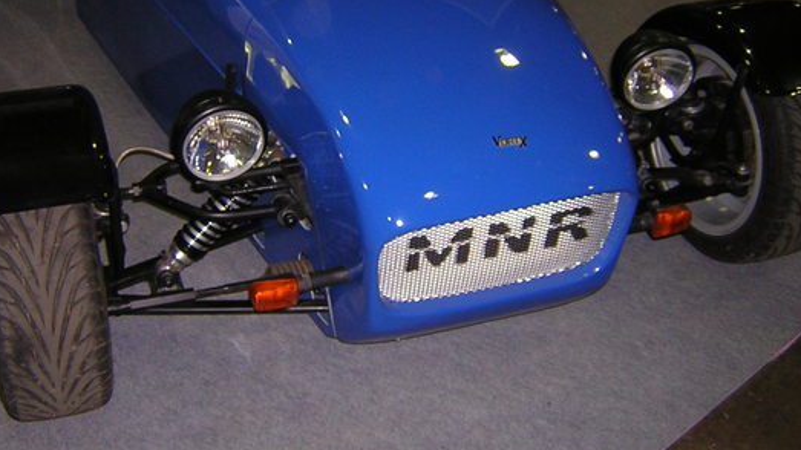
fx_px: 1019
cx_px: 363
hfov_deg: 42.9
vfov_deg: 24.7
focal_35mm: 48
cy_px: 119
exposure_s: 1/60.1
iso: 171
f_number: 2.6
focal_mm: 4.7
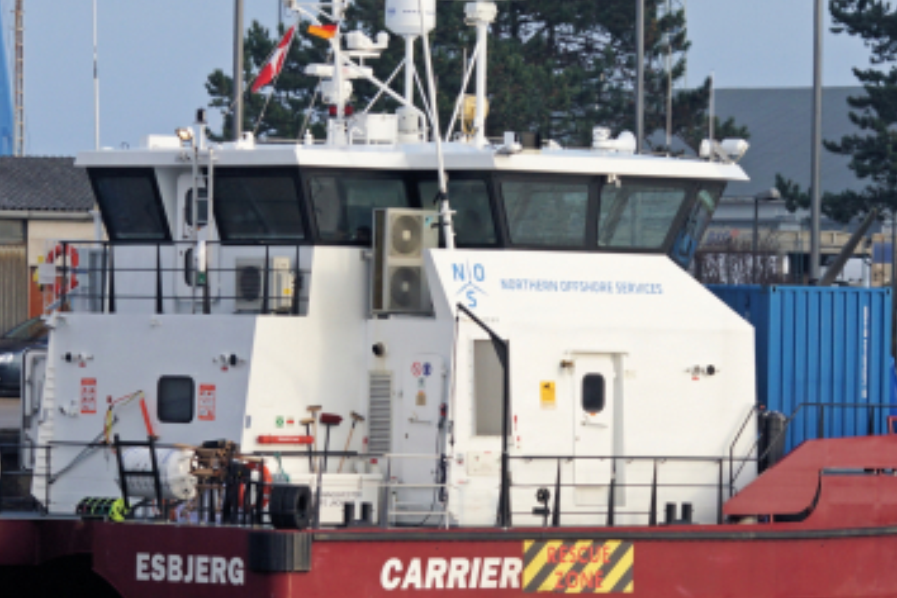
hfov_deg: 6.1
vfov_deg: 4.1
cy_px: 217
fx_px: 8446
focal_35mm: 339
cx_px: 616
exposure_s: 1/250
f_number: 5.6
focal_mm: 100
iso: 100
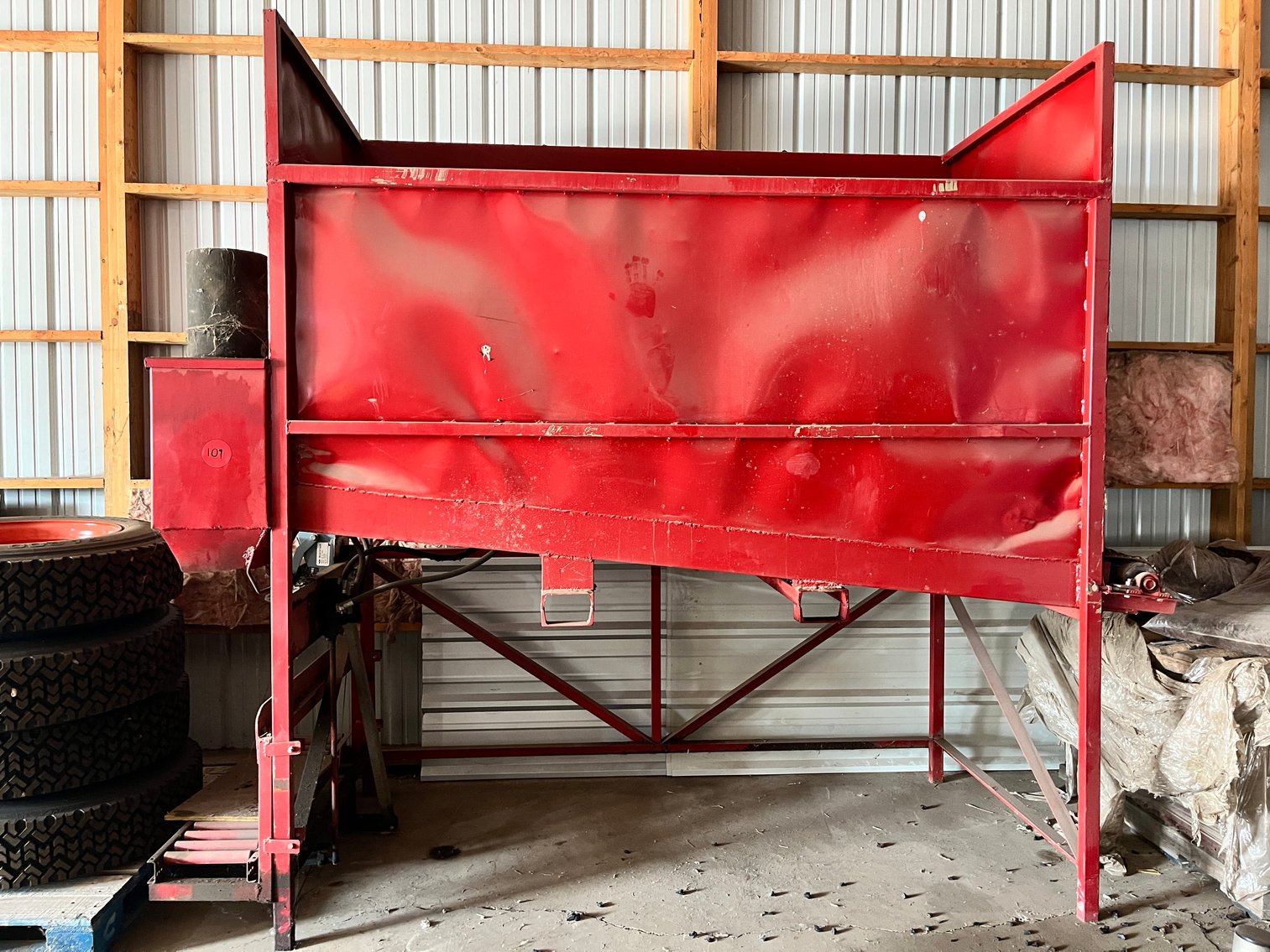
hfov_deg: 67.3
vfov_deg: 53.1
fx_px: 954
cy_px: 476
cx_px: 635
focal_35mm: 26
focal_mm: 5.1
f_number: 1.6
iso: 640
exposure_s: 1/40
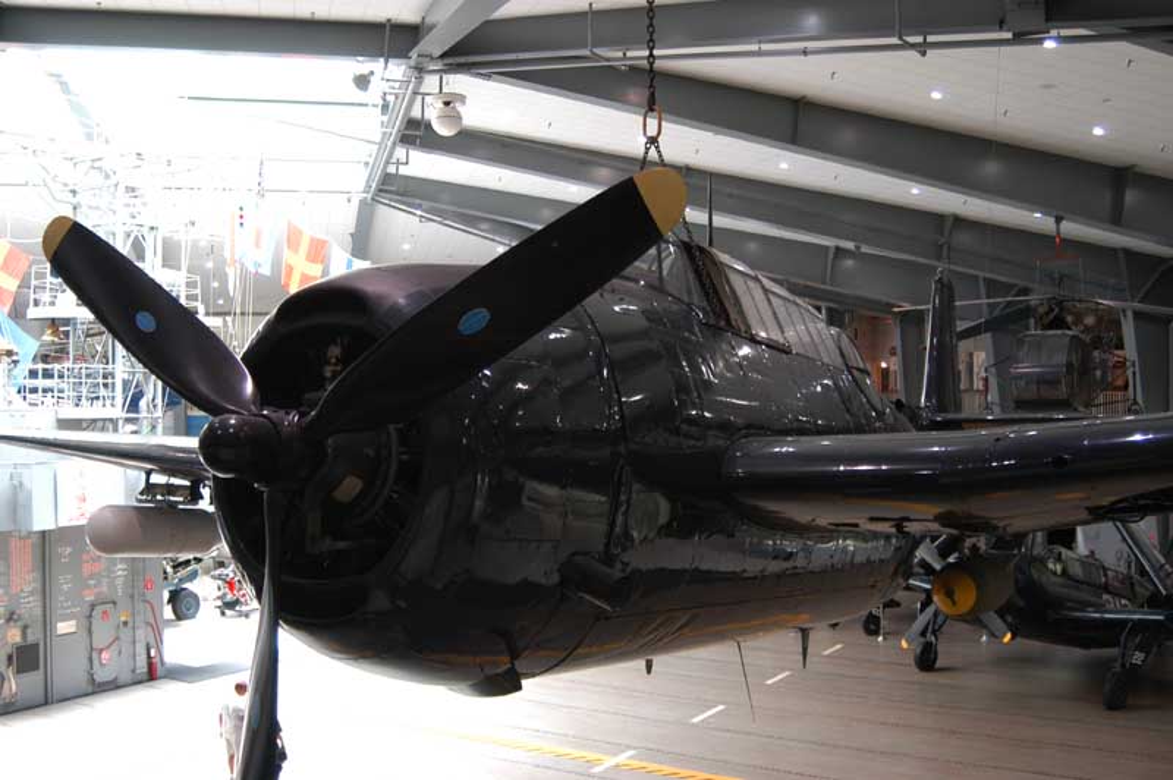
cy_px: 390
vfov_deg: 36.8
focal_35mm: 36
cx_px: 586
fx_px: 1172
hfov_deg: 53.2
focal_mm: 24
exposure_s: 1/10
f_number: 3.5
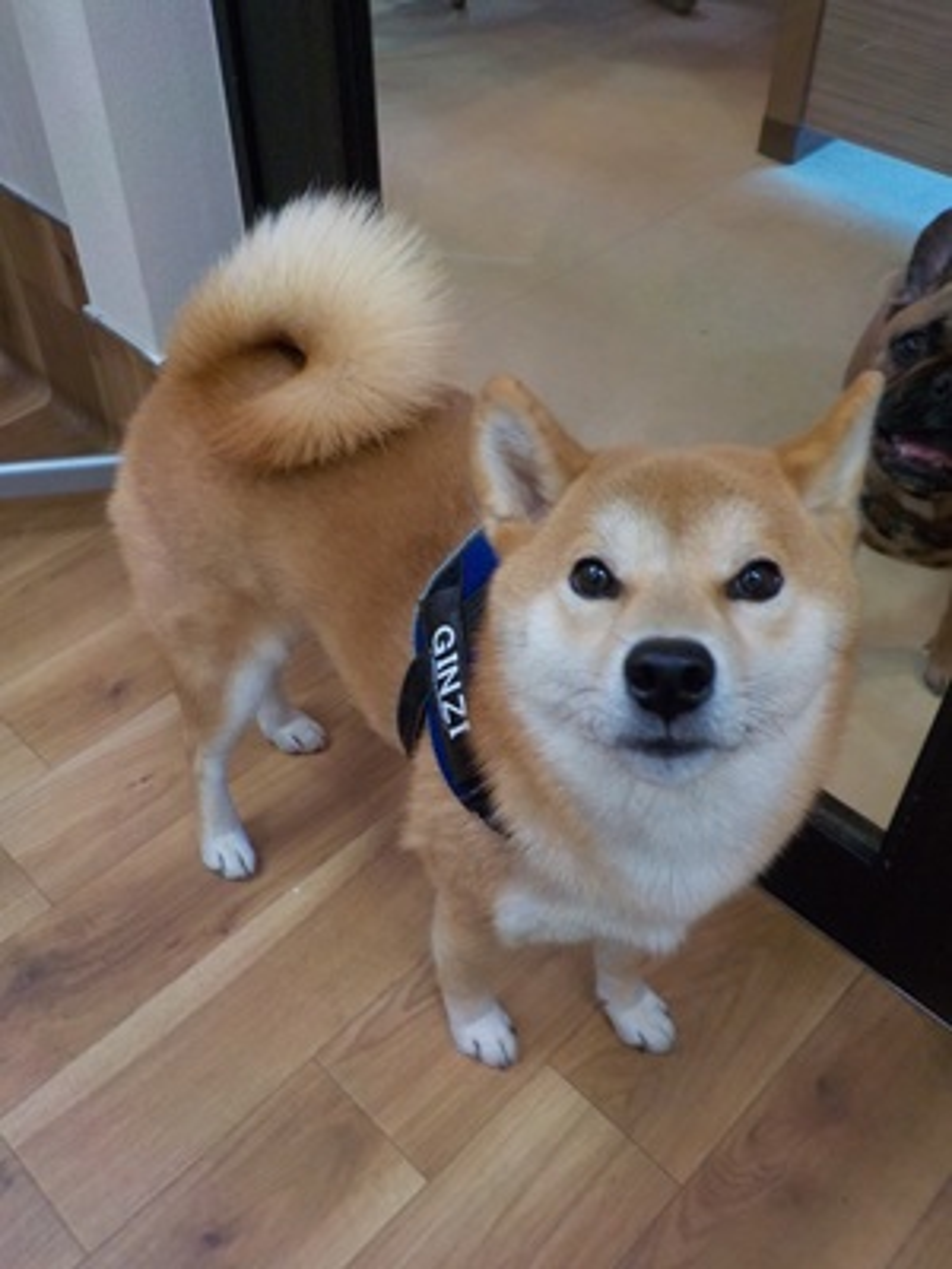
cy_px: 634
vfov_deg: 60.0
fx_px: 1100
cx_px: 476
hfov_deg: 46.8
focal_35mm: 30
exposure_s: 1/30
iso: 180
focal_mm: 4.1
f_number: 3.3
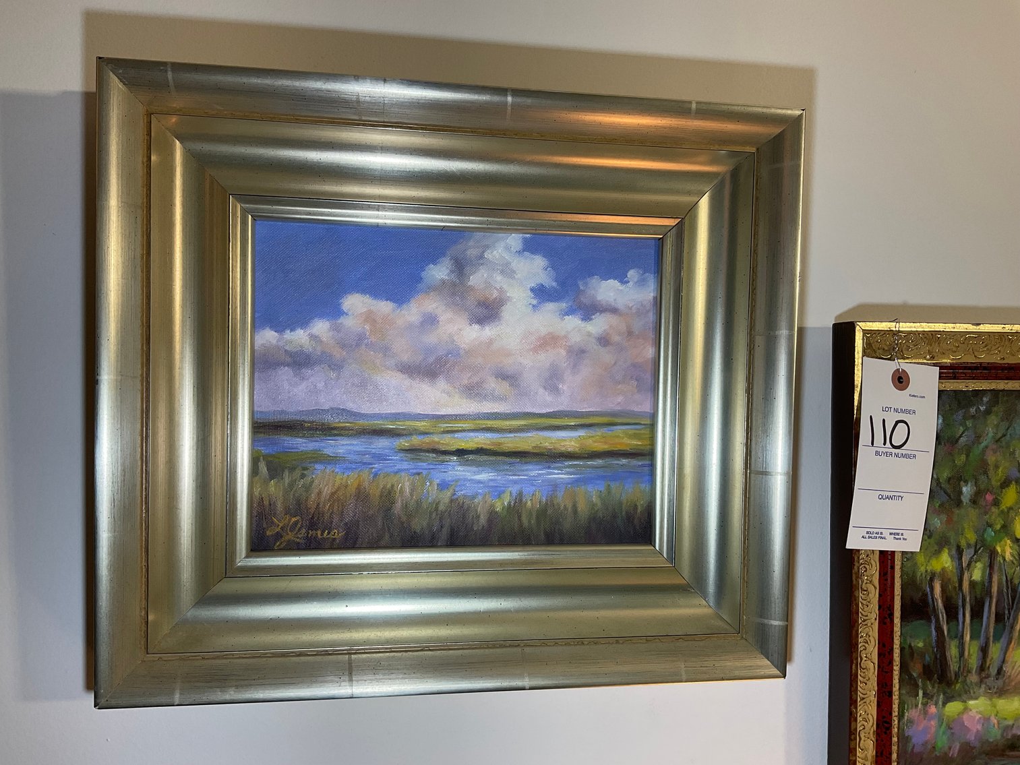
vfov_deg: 48.2
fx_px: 855
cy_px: 382
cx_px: 510
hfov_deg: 61.7
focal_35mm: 29
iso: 40
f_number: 1.8
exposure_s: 1/120
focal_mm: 3
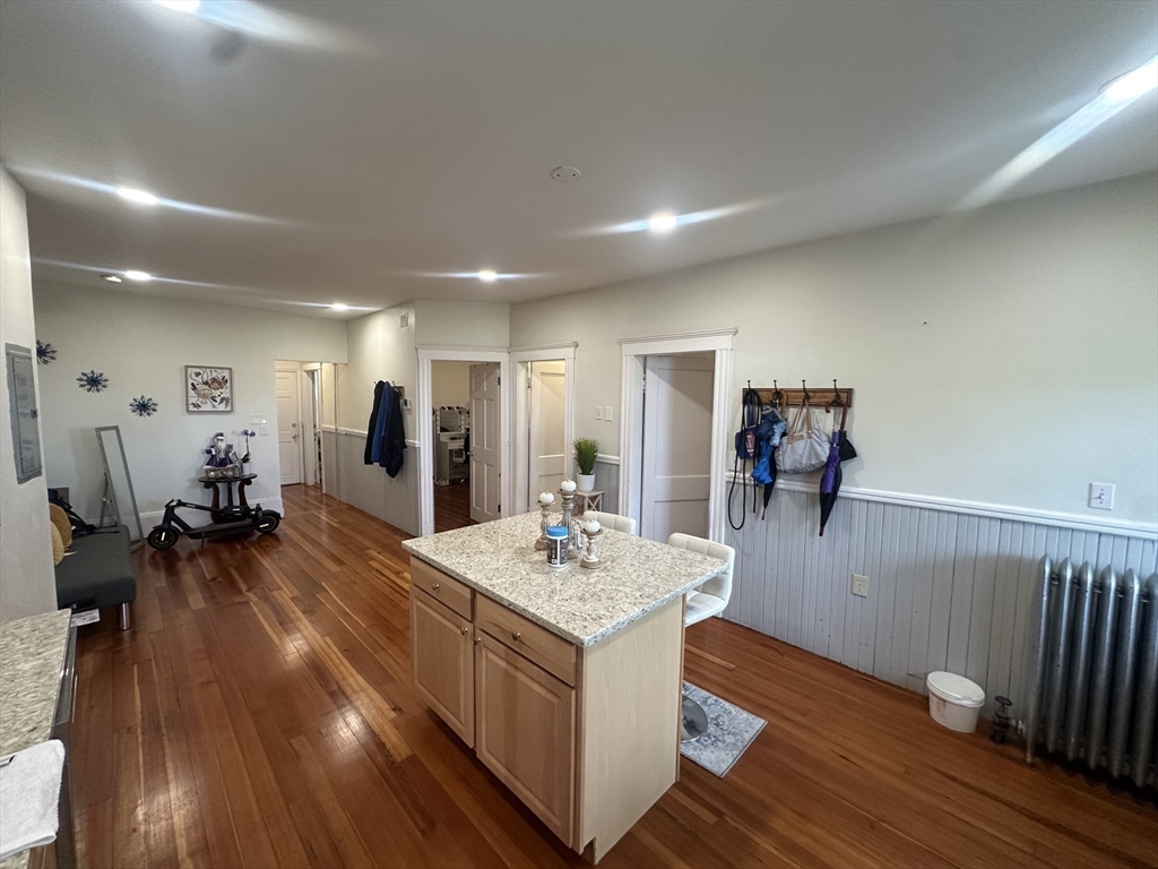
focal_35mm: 14
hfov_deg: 102.1
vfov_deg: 85.7
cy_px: 434
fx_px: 468
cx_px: 579
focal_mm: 2.22
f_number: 2.2
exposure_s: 1/120
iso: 250
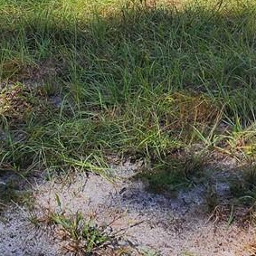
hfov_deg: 14.7
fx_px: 962
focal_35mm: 115
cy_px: -229
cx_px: -46
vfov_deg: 13.4
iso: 12
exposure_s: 1/607
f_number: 1.8
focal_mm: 6.4
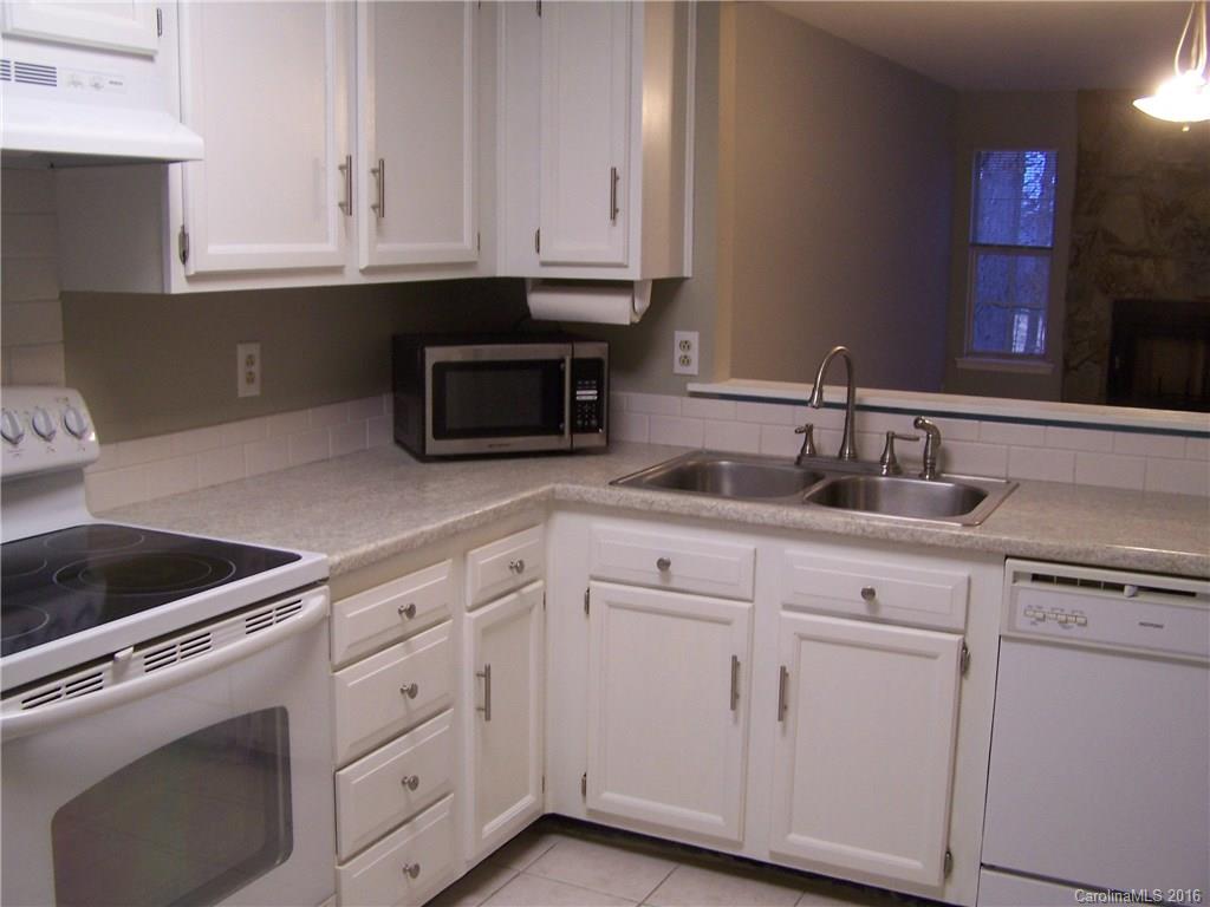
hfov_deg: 49.0
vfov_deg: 37.7
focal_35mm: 38
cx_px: 605
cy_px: 454
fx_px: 1328
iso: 140
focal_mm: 6.3
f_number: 2.8
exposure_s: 1/25
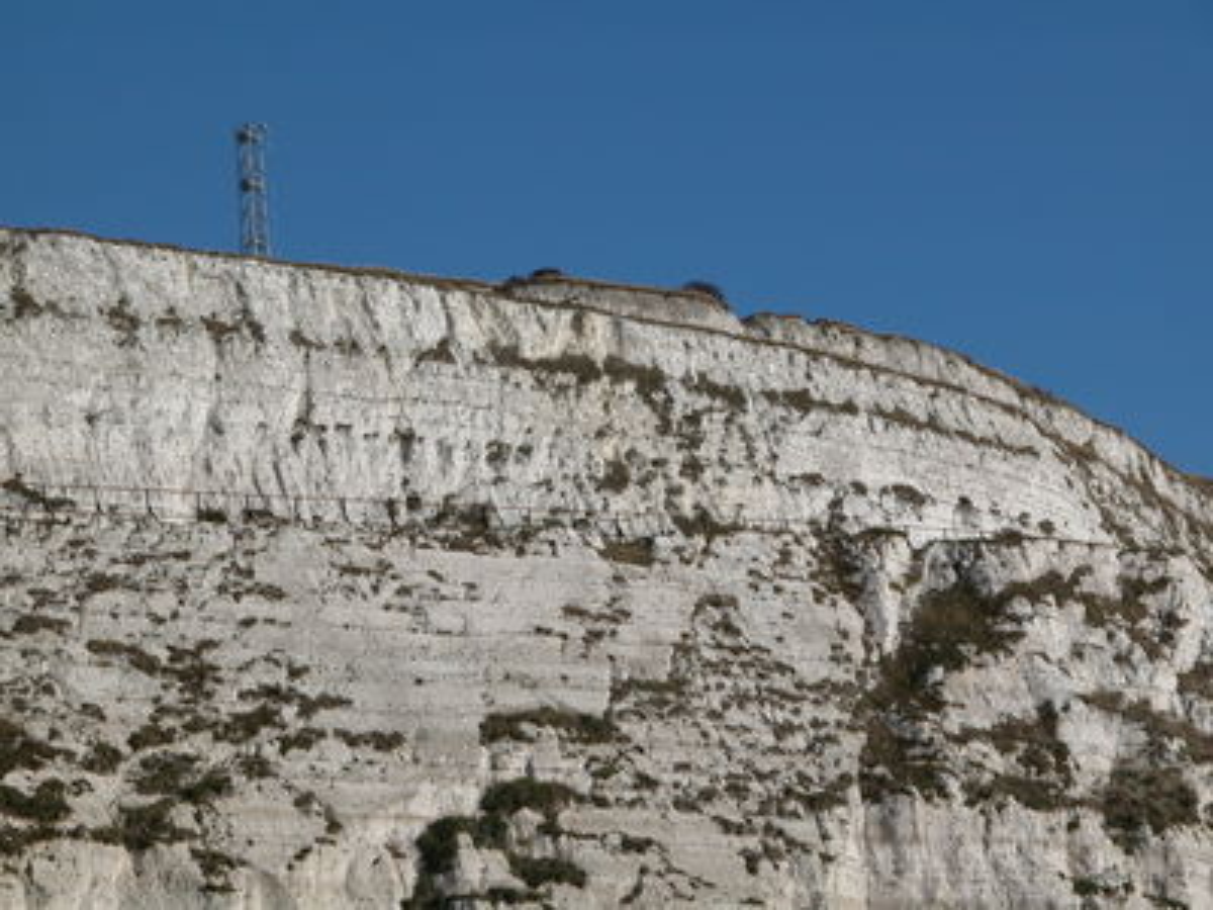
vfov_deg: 10.2
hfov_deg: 13.5
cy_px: 455
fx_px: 5116
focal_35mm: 146
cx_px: 606
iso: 100
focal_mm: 37.7
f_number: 6.9
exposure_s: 1/567
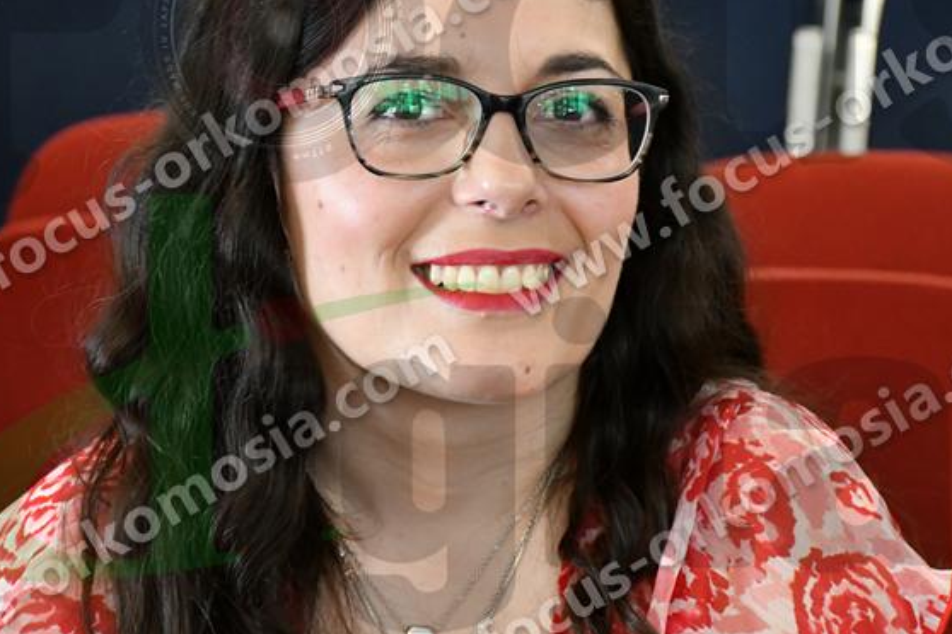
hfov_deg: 16.0
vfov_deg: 10.7
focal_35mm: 128
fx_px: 3385
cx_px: 495
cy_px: 240
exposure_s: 1/125
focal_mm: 62
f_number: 6.3
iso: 7200
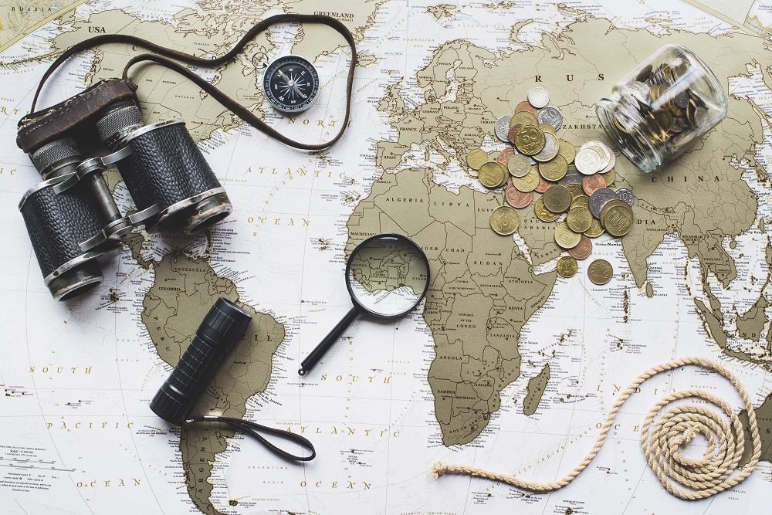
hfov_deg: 39.6
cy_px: 258
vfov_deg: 27.0
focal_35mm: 50
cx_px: 386
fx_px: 1072
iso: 100
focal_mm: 50
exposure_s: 1/1.25
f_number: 9
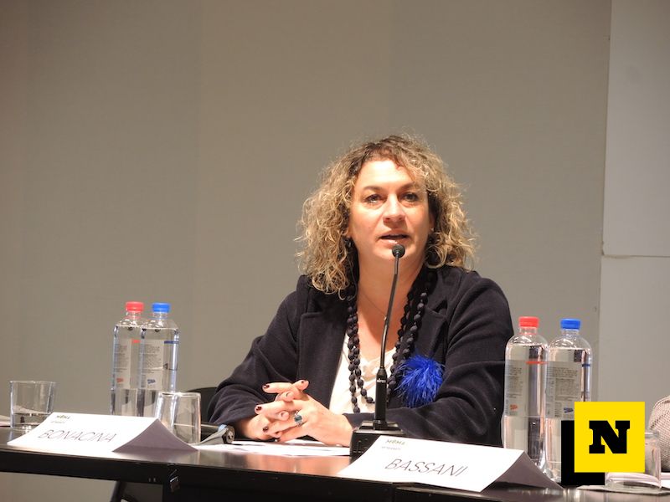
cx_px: 335
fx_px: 3871
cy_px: 251
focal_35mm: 200
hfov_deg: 9.9
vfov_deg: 7.4
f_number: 4
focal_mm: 42.8
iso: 400
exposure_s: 1/30
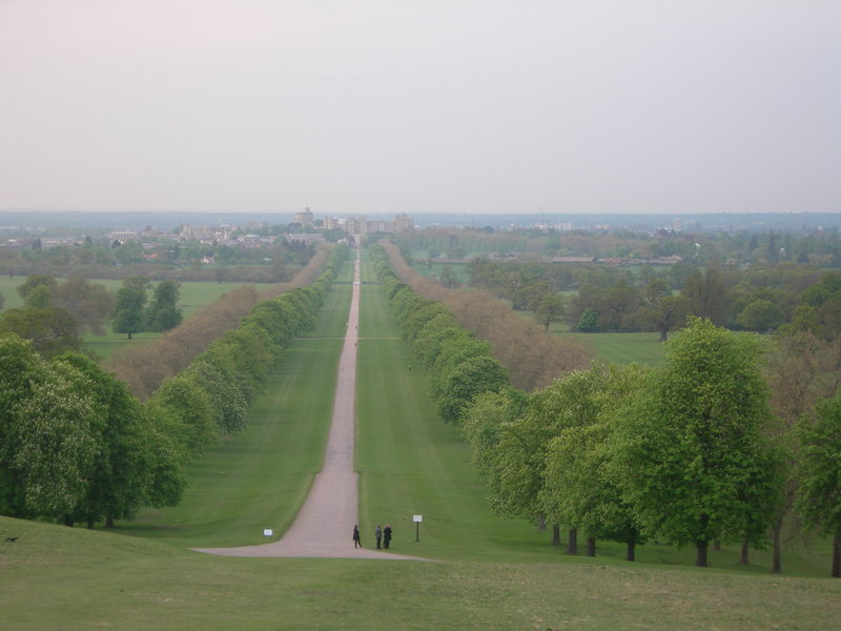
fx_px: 2745
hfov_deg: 17.4
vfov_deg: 13.1
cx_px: 420
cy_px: 316
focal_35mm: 113
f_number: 4.9
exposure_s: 1/38.4
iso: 50
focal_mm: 23.4
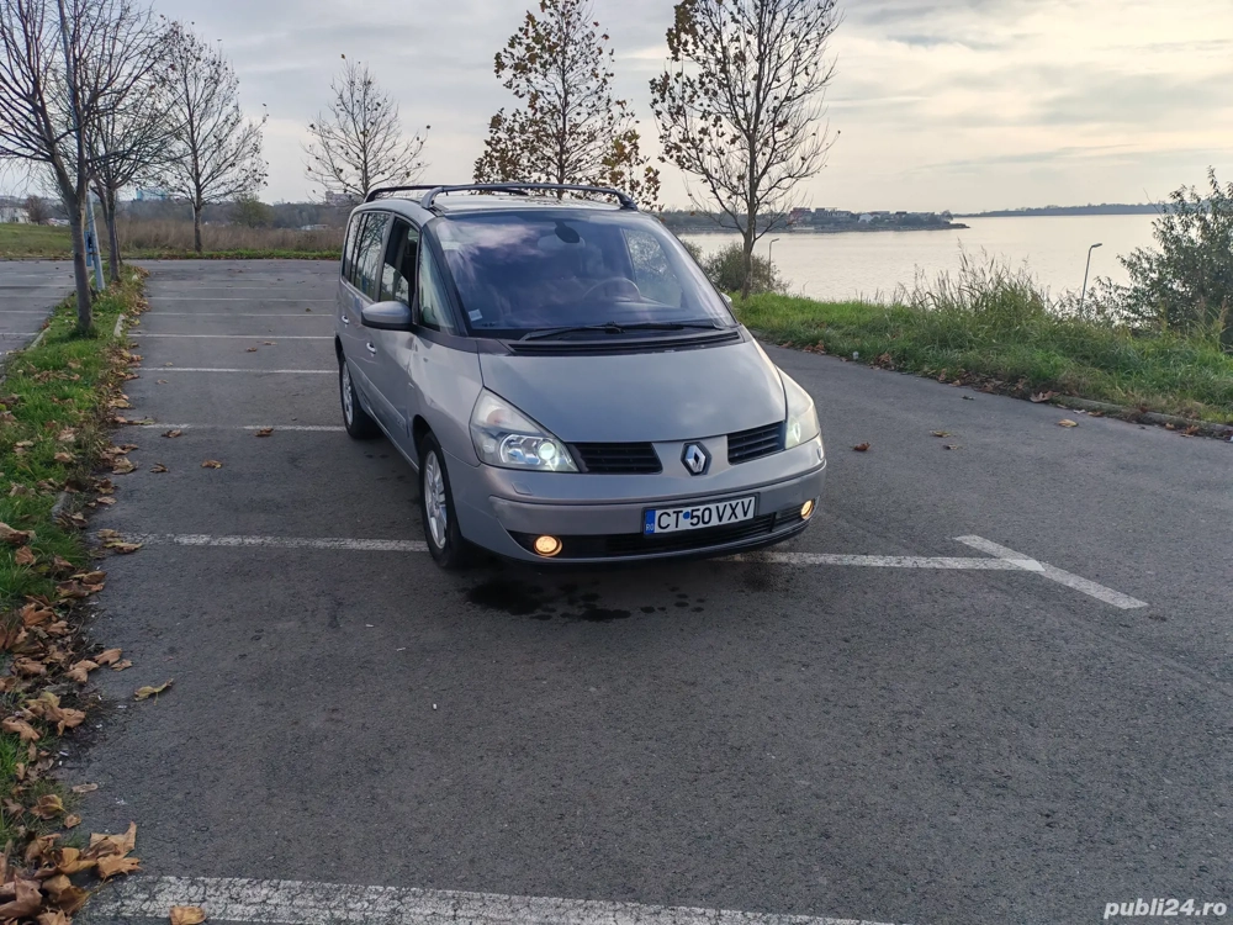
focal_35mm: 27
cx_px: 616
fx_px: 962
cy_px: 462
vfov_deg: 51.4
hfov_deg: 65.3
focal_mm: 5.52
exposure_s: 1/1600
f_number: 1.95
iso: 50
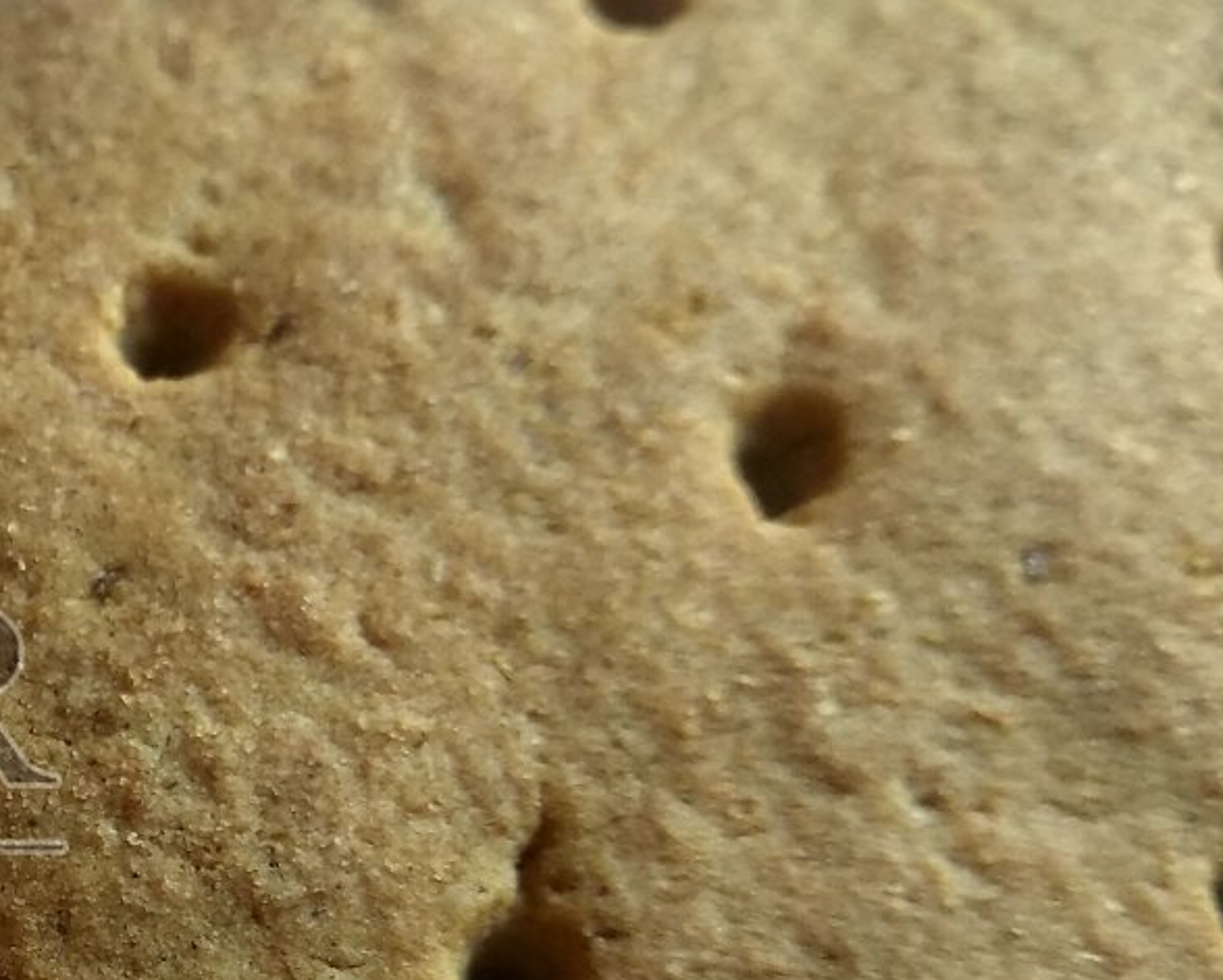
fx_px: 2499
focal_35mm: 69
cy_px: 745
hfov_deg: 24.6
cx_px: -283
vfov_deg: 22.0
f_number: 2.2
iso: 320
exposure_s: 1/50
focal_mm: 3.81
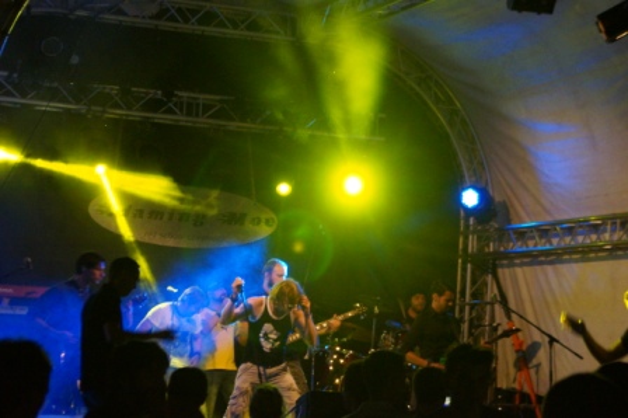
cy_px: 209
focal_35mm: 120
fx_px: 2092
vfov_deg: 11.4
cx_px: 314
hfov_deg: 17.1
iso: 3200
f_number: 5.6
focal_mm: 80
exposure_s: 1/60
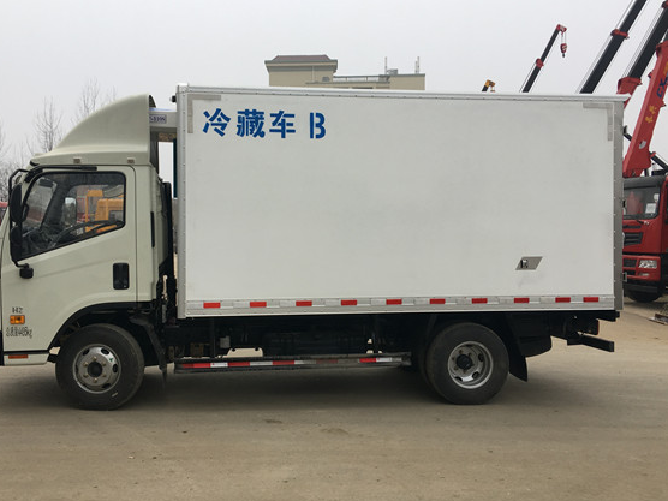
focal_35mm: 37
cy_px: 251
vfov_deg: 38.7
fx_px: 714
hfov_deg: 50.1
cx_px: 304
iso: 25
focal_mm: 4.15
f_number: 2.2
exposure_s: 1/120
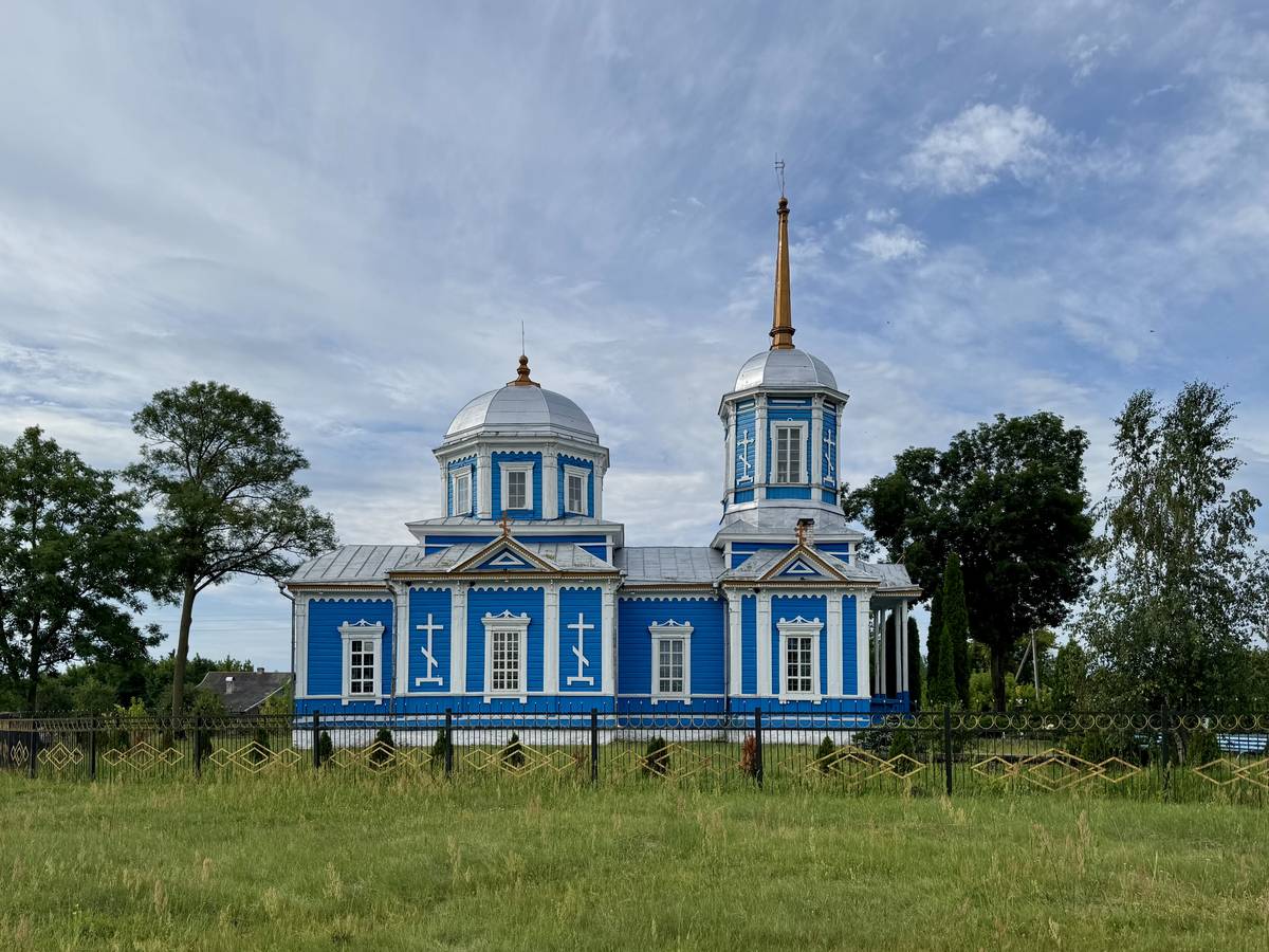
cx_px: 634
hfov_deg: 71.6
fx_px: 880
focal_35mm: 24
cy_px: 476
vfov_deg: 56.8
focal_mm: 6.76
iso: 80
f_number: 1.78
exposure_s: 1/5814
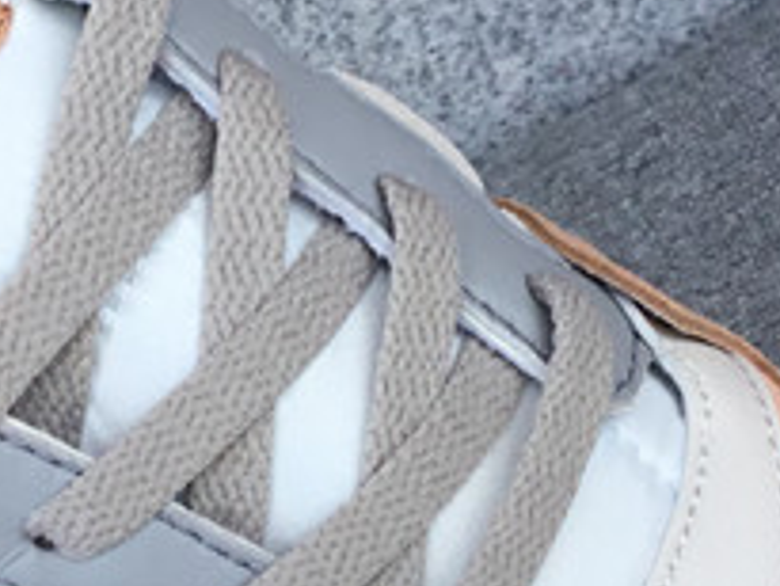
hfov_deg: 14.4
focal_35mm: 136
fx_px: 3066
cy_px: 341
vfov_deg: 10.9
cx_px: 160
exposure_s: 1/242
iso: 25
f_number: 2.4
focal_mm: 3.3
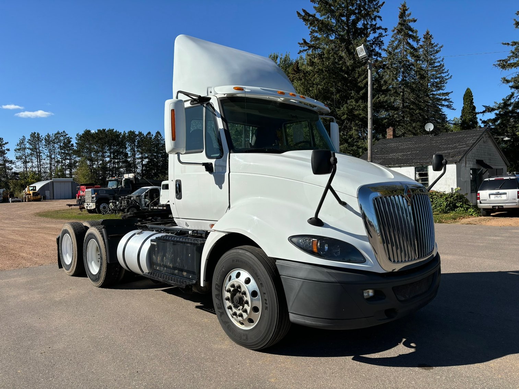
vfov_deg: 53.1
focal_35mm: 26
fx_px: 390
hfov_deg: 67.3
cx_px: 260
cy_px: 194
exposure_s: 1/4854
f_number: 1.6
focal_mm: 5.96
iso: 50
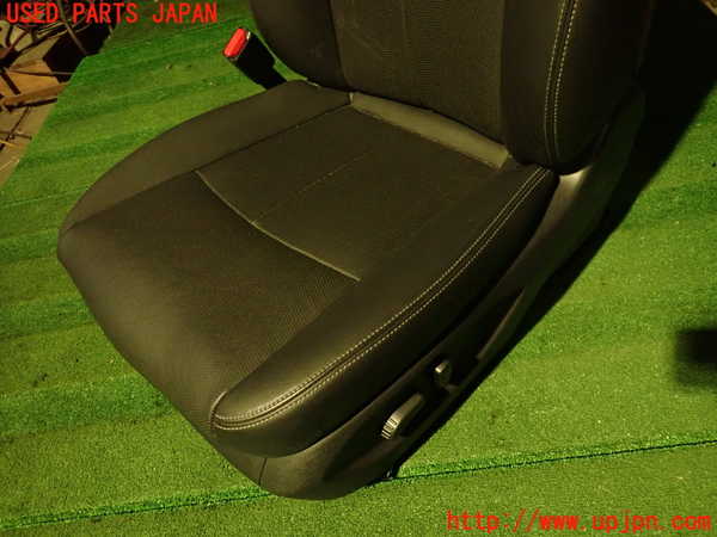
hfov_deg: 69.4
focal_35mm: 25
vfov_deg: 54.9
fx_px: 518
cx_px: 358
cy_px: 268
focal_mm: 4.5
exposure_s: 1/25
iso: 800
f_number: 2
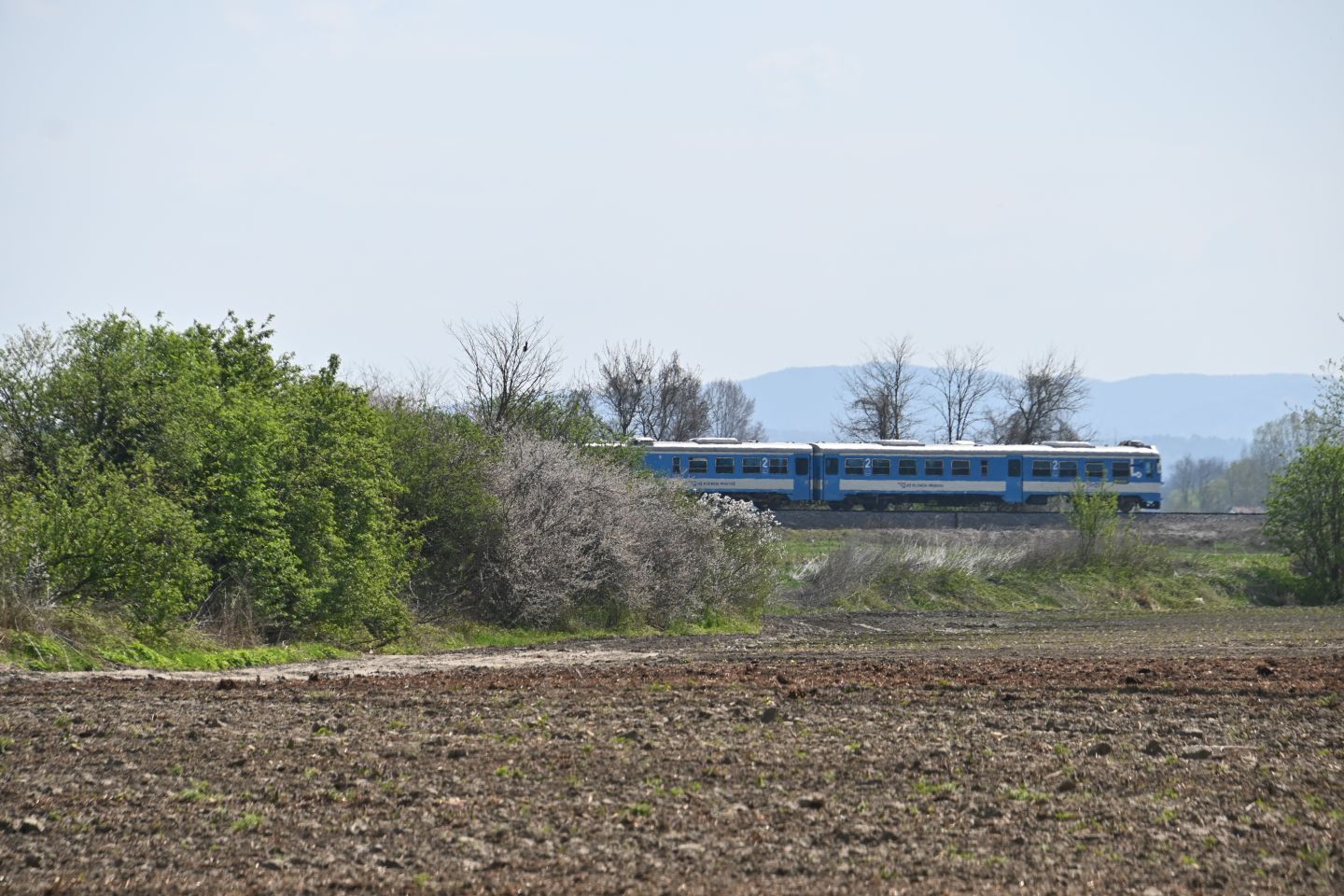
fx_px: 10359
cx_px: 672
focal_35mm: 278
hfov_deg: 7.4
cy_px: 448
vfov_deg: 5.0
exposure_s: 1/1000
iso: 160
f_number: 6.3
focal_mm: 185
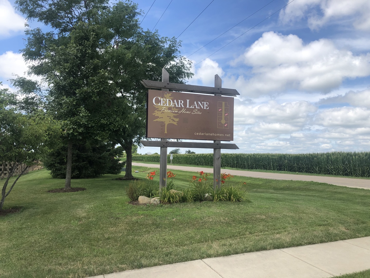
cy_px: 139
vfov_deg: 49.7
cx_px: 185
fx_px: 299
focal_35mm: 28
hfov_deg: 63.4
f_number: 1.8
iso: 20
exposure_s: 1/1715
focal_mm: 3.99
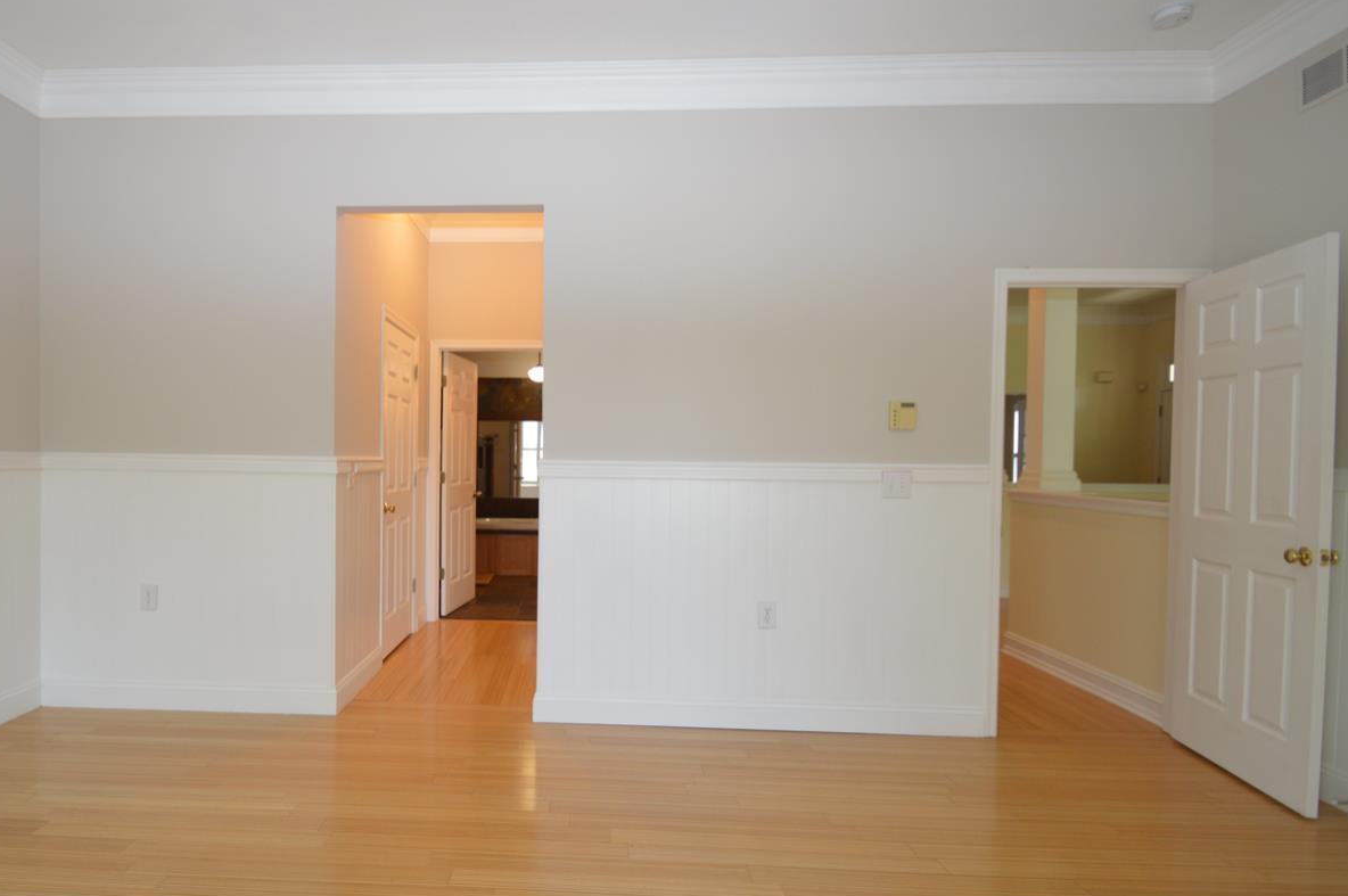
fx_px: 711
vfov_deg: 64.4
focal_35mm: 19
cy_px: 451
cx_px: 552
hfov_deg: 86.1
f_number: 4
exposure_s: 1/60
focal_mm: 10
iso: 400
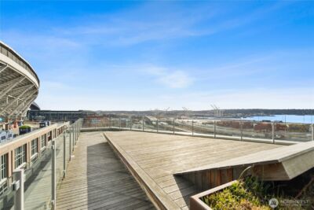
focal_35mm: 14
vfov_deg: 81.3
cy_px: 105
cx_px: 157
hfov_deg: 104.2
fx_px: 122
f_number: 8
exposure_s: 1/3200
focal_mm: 14
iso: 200
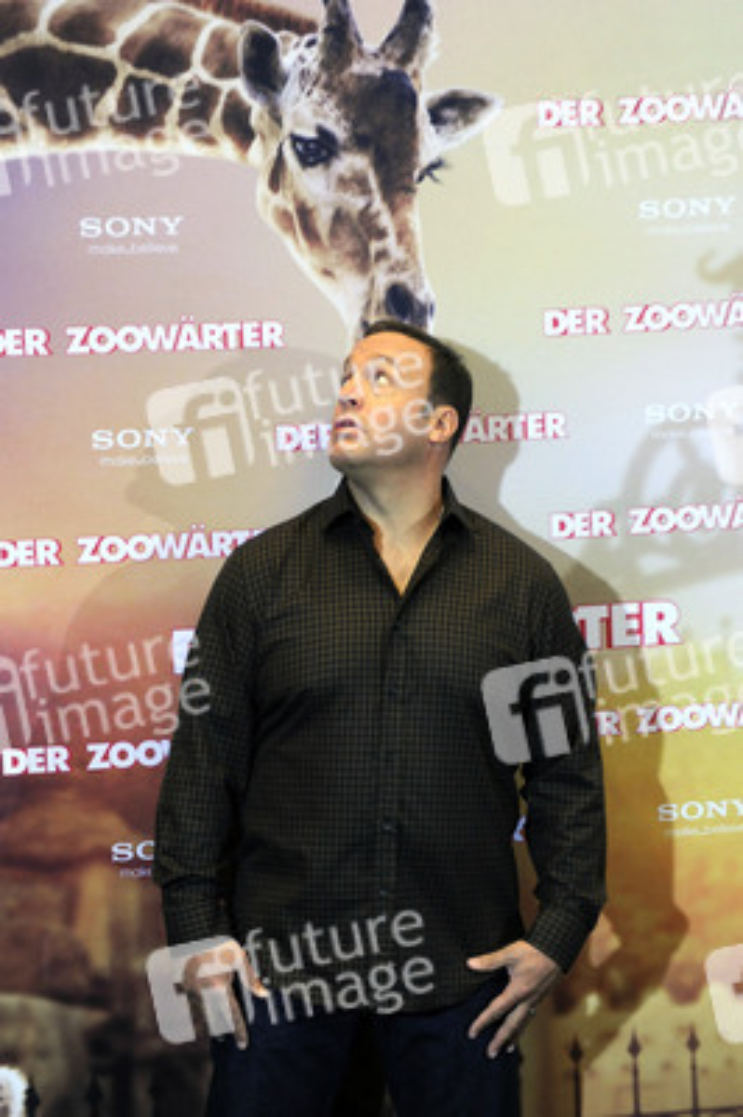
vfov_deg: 22.6
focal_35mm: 90
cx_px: 372
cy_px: 558
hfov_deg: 15.2
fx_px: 2791
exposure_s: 1/100
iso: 4000
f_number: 5
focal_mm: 90
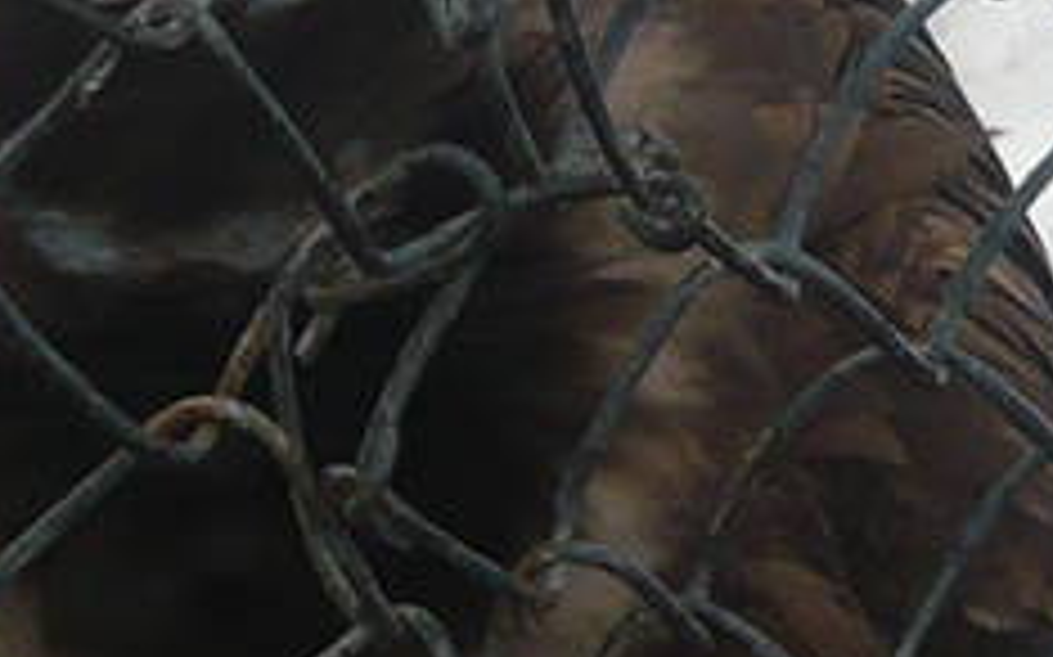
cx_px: 320
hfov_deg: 8.8
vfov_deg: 5.5
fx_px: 6855
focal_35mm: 239
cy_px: 536
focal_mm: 5.5
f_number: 2.8
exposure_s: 1/125
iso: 100
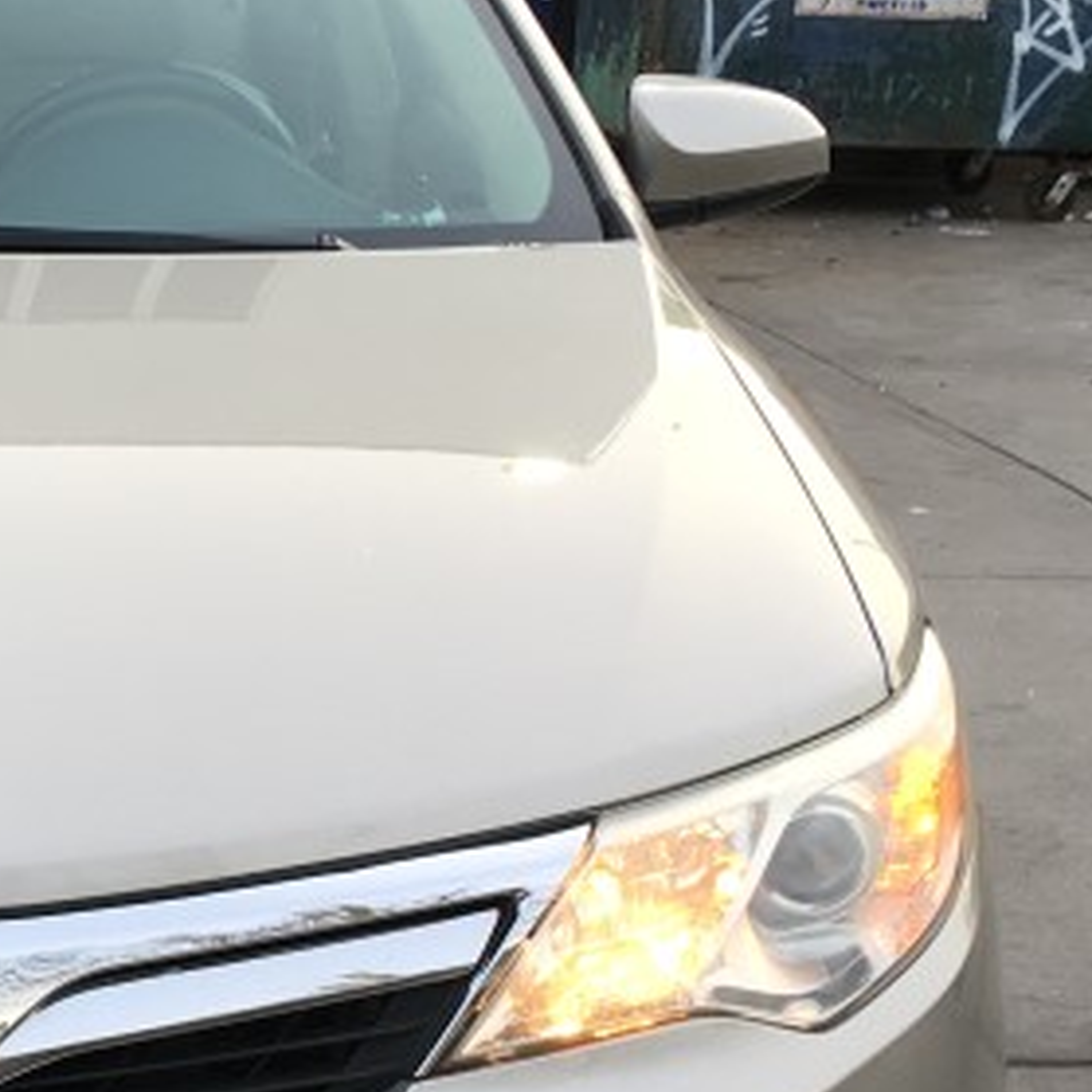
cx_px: -313
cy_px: 830
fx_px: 3355
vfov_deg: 18.4
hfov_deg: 17.4
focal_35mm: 94
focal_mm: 4.15
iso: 25
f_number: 2.2
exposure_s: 1/60
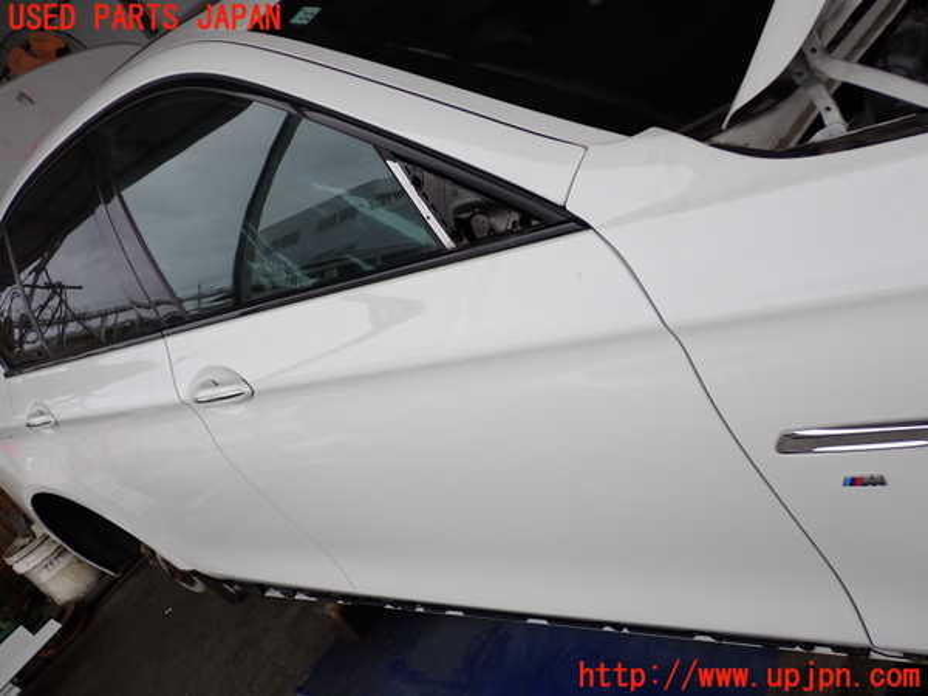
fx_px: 965
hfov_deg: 51.4
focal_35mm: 36
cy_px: 348
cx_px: 464
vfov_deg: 39.7
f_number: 2.5
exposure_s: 1/800
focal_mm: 6.37
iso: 100
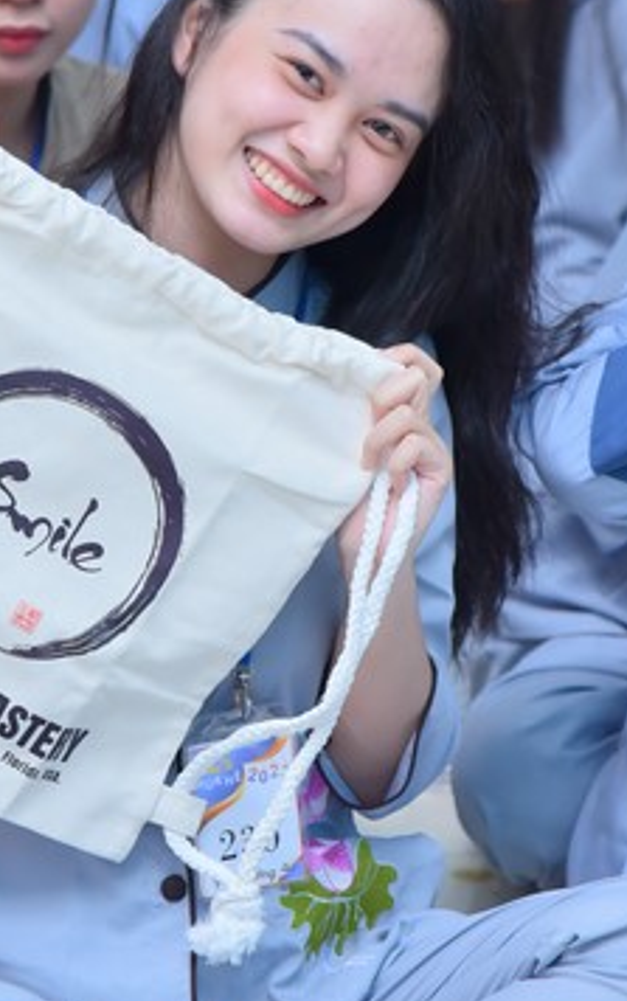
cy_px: 337
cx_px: 266
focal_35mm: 223
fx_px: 6087
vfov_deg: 9.4
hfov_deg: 5.9
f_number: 5
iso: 1250
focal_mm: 120
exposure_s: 1/200
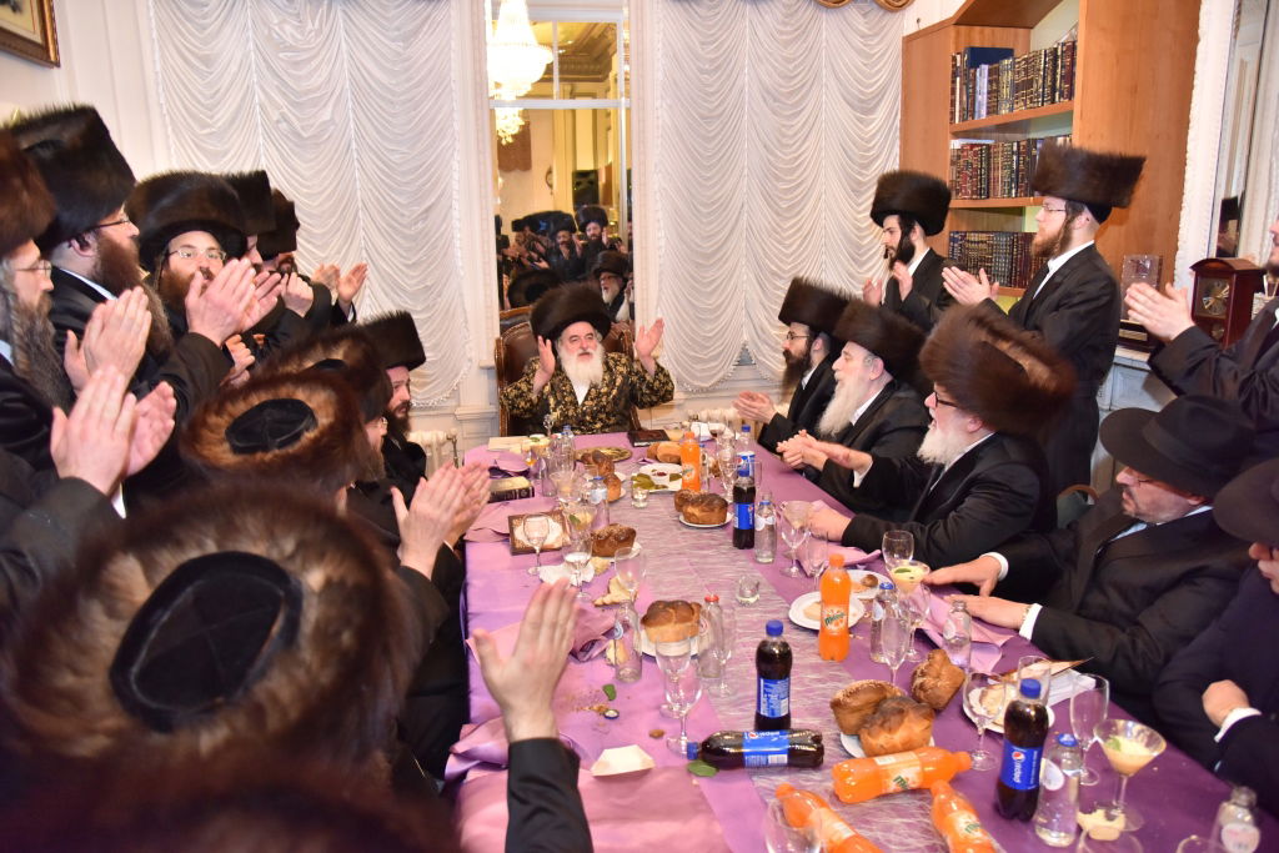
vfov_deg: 53.1
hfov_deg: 73.7
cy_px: 426
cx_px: 640
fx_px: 853
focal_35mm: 24
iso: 2500
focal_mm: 24
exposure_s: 1/100
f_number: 4
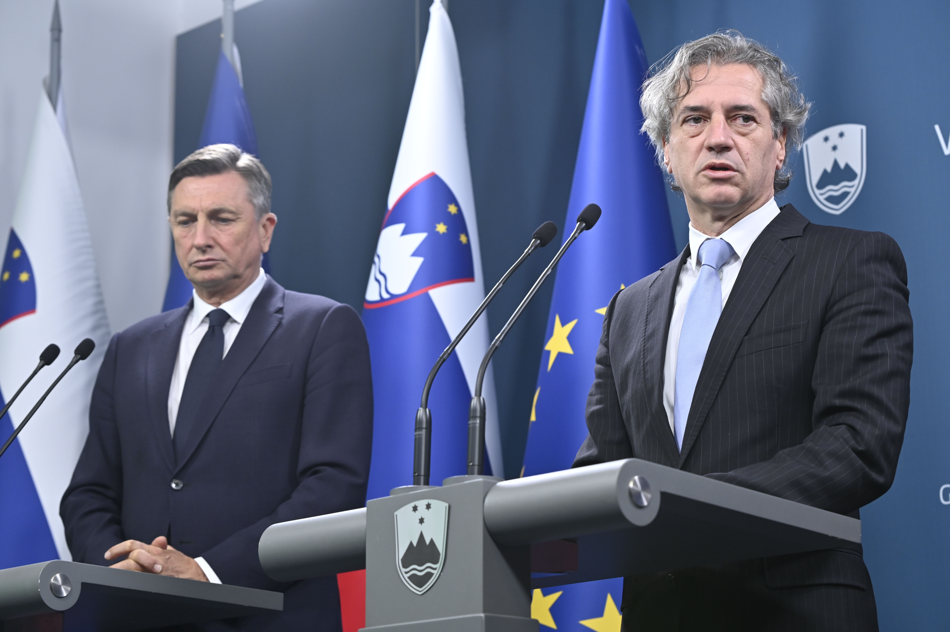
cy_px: 316
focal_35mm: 86
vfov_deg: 15.9
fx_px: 2268
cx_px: 475
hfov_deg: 23.7
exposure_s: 1/160
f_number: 6.3
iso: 1250
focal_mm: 86
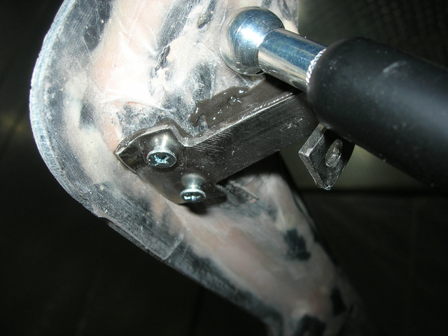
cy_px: 168
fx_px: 492
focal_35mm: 38
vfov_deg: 37.7
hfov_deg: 49.0
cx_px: 224
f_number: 4.8
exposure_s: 1/60.1
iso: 64
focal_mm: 7.8
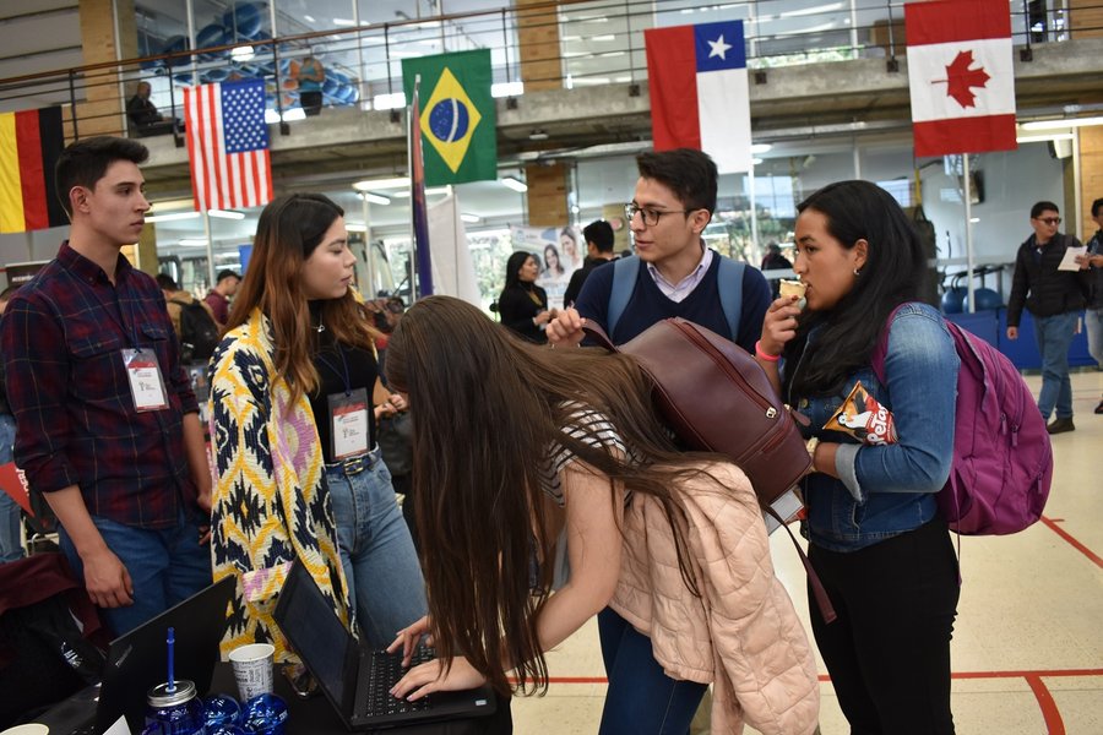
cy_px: 368
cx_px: 552
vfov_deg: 43.6
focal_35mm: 30
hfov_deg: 61.9
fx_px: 919
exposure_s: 1/100
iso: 800
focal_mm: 20
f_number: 5
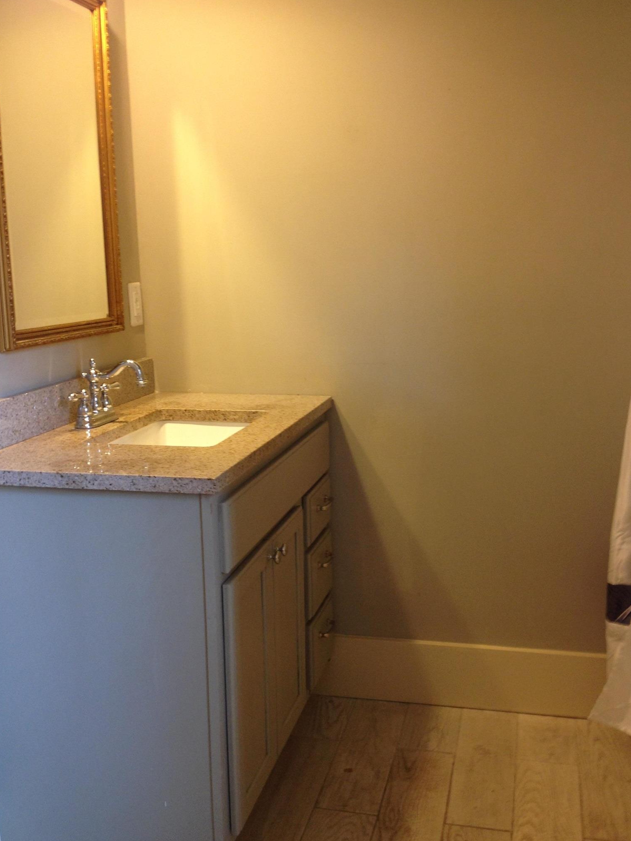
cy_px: 436
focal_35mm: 40
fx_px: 972
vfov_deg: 46.8
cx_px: 323
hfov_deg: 36.0
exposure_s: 1/20
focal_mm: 4.28
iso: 80
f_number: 2.4
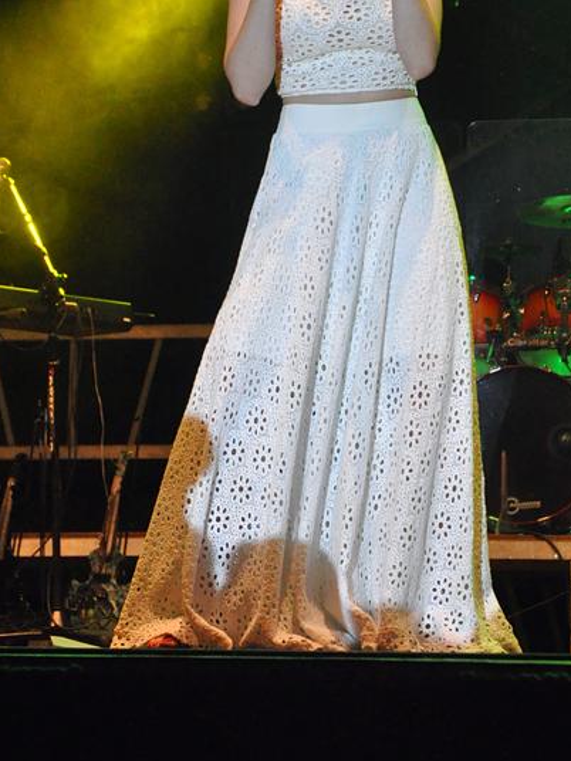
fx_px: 3013
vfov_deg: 14.3
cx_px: 322
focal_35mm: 137
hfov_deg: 10.8
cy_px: 193
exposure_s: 1/250
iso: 3200
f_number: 4.5
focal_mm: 60
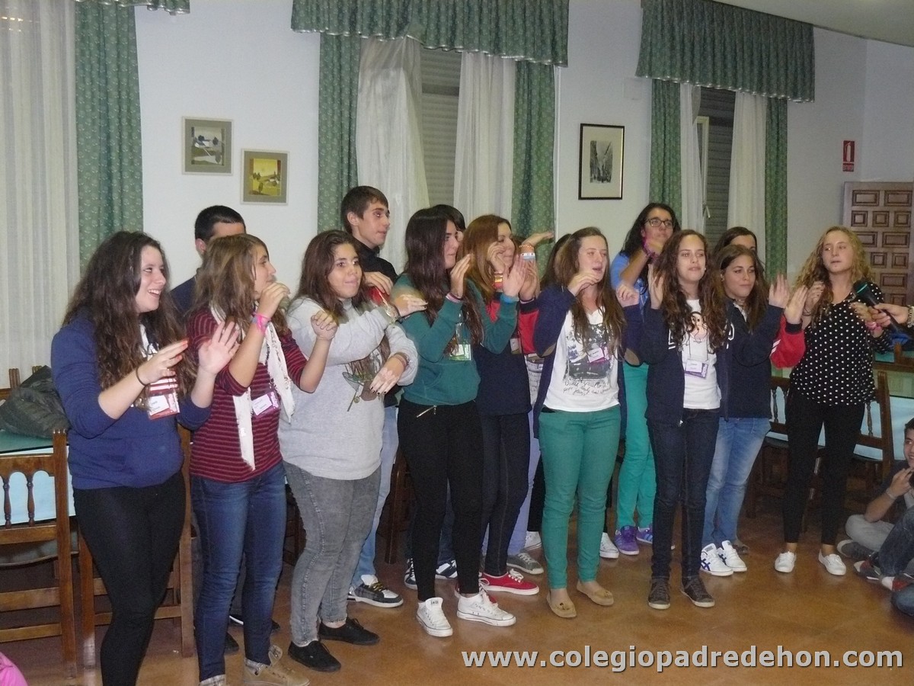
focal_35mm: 42
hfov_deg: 44.8
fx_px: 1109
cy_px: 343
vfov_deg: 34.3
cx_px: 457
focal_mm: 7
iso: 320
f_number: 2.8
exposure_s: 1/30
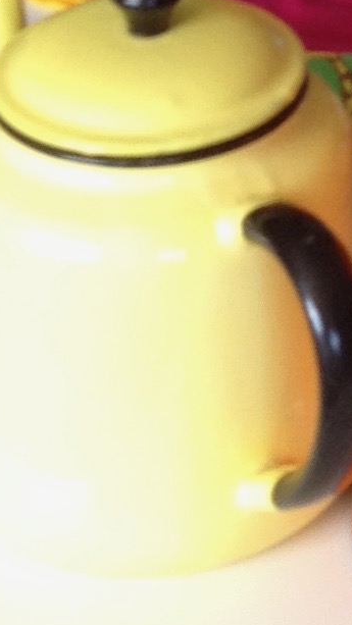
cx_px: 568
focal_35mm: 203
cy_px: -738
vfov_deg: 9.7
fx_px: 3367
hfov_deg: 5.9
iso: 64
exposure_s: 1/60
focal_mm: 4.28
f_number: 2.4
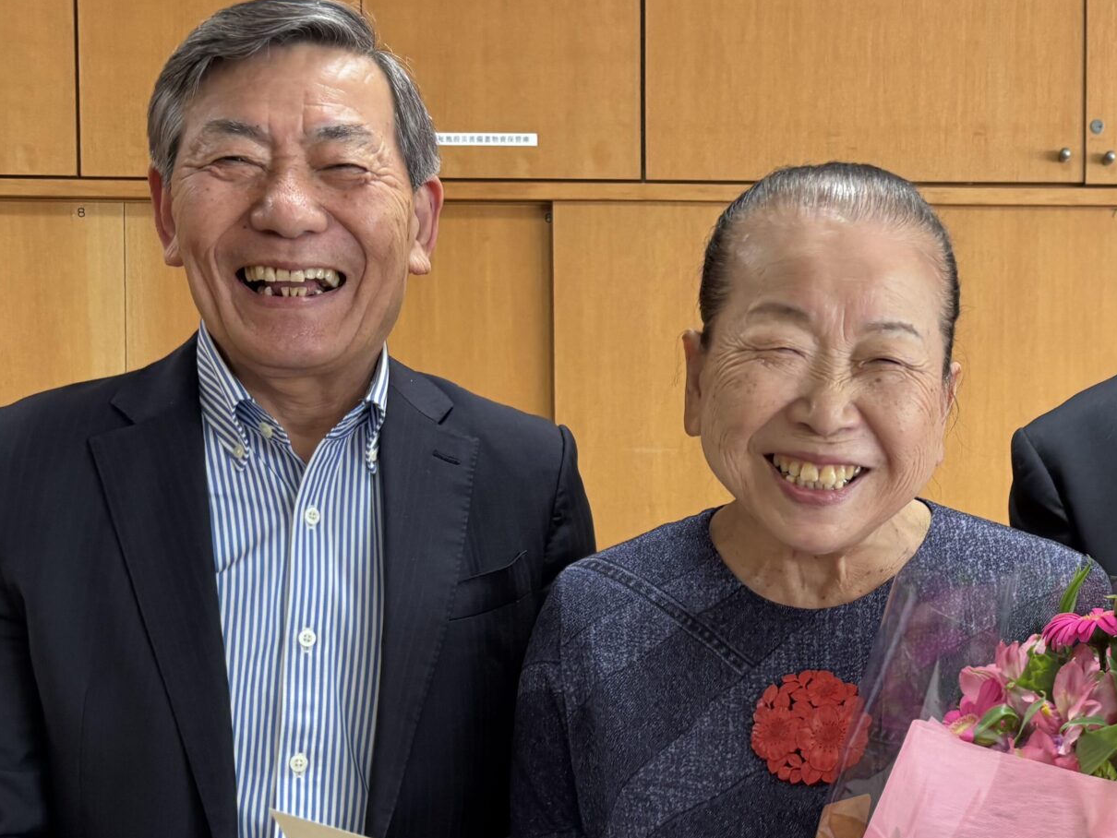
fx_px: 1775
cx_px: 823
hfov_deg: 34.3
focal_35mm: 55
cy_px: 660
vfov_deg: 26.1
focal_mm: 5.96
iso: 125
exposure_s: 1/121
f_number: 1.6
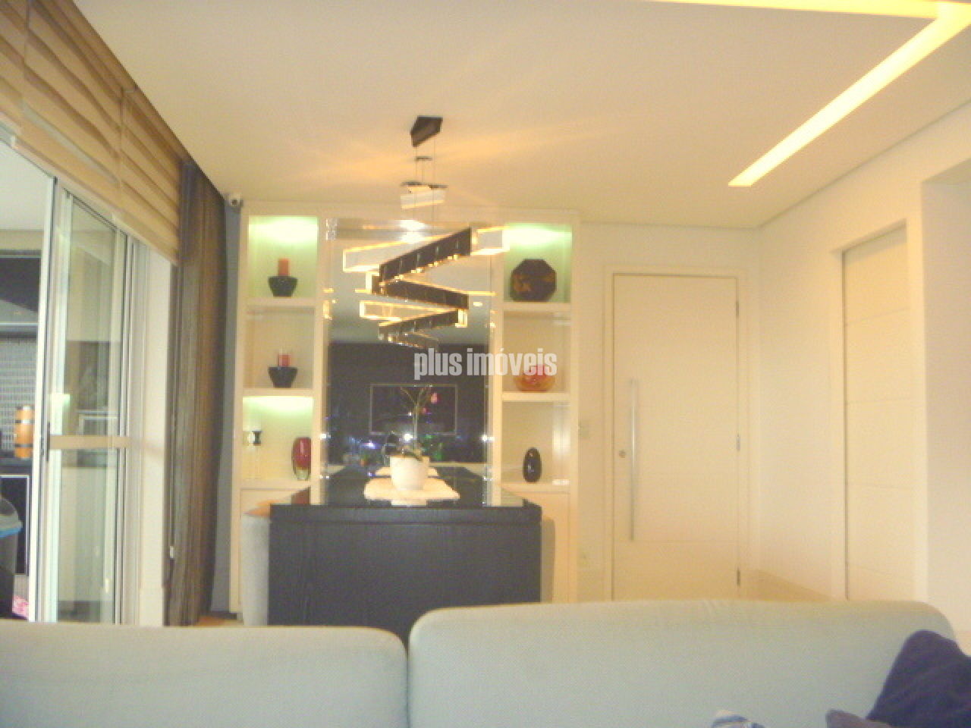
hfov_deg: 52.6
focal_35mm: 35
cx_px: 486
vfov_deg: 40.7
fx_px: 982
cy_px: 364
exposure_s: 1/30
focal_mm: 6.3
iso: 250
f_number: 3.5
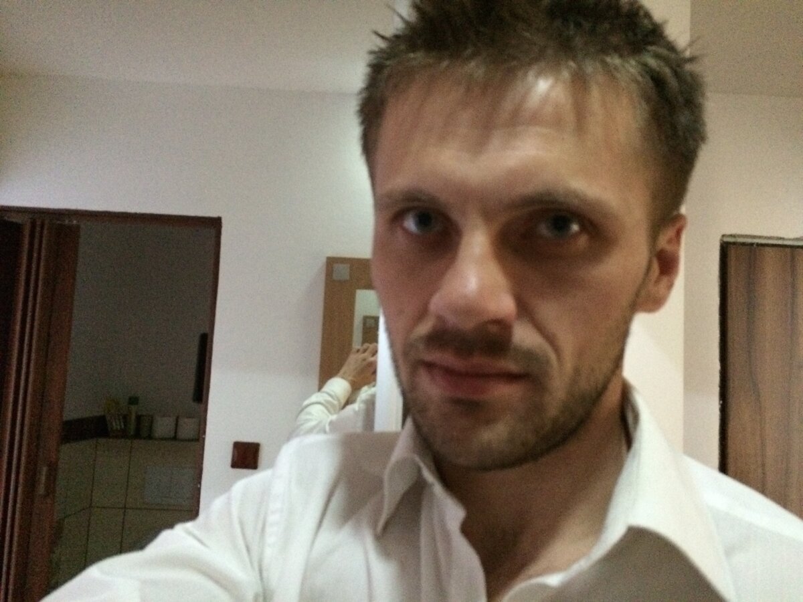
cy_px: 301
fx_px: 696
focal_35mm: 30
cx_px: 402
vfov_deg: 46.8
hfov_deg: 60.0
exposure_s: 1/15
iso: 1000
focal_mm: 4.12
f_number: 2.2
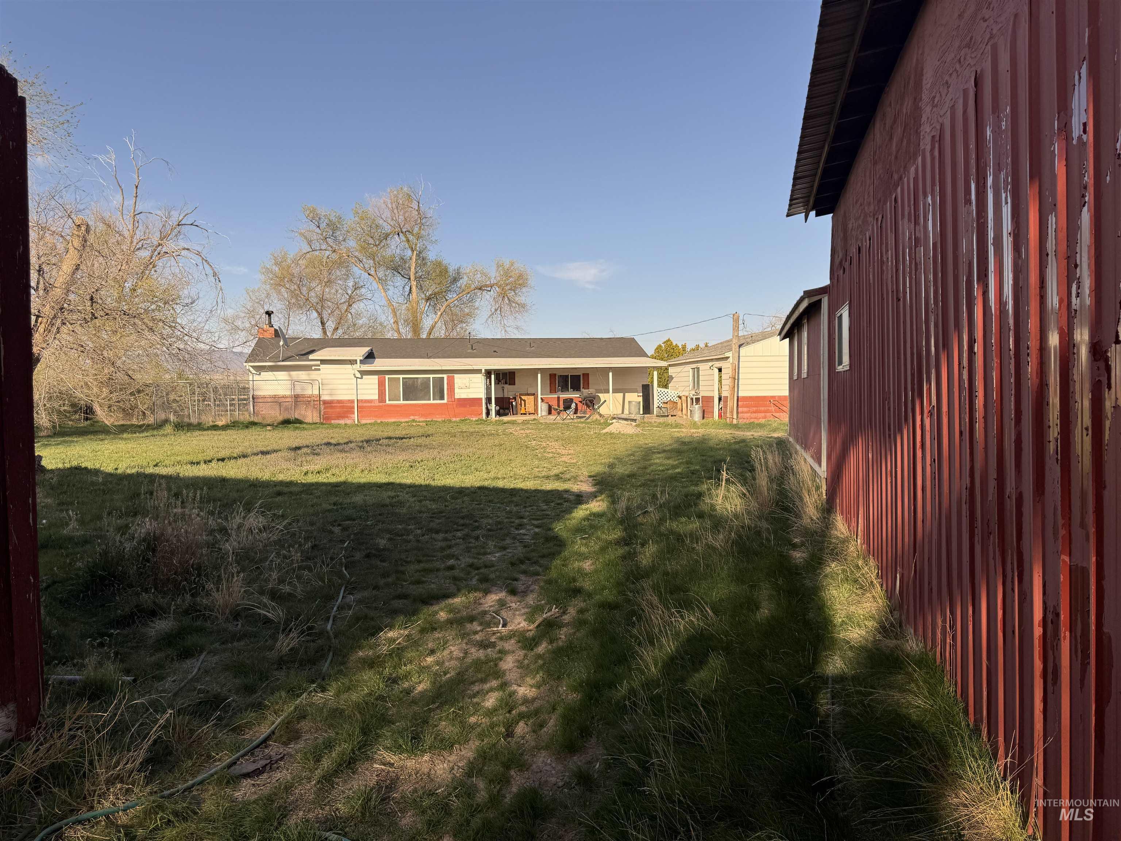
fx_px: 777
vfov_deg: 56.8
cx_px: 560
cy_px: 420
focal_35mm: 24
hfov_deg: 71.6
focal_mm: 6.76
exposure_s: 1/3597
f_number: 1.78
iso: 80
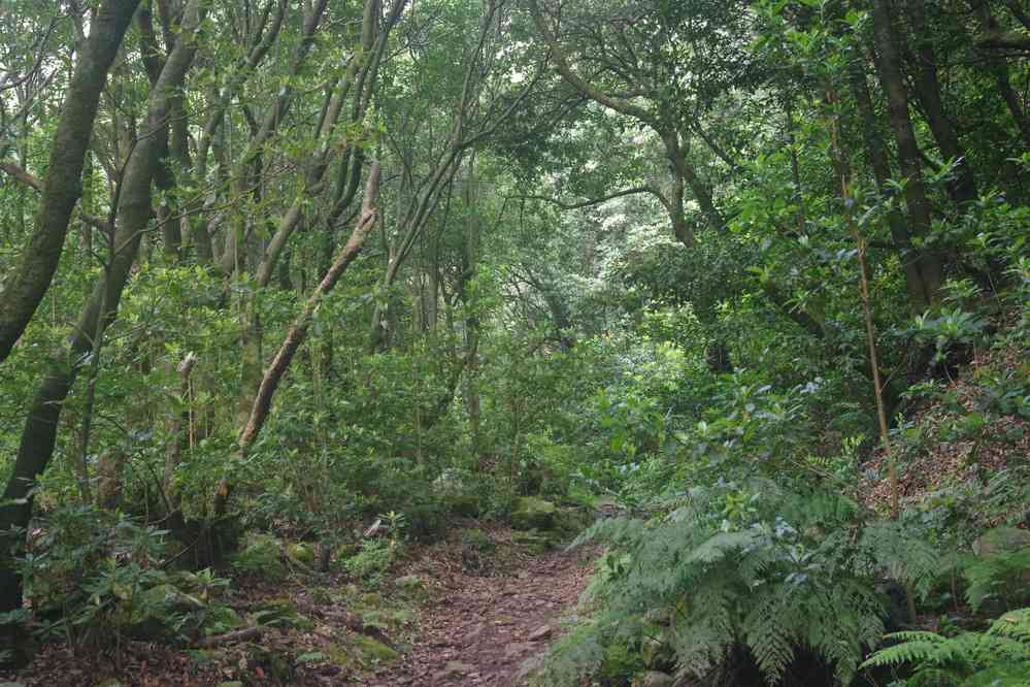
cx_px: 515
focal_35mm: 57
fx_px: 1631
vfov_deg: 23.8
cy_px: 344
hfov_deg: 35.1
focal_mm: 38
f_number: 4.5
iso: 3200
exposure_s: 1/40
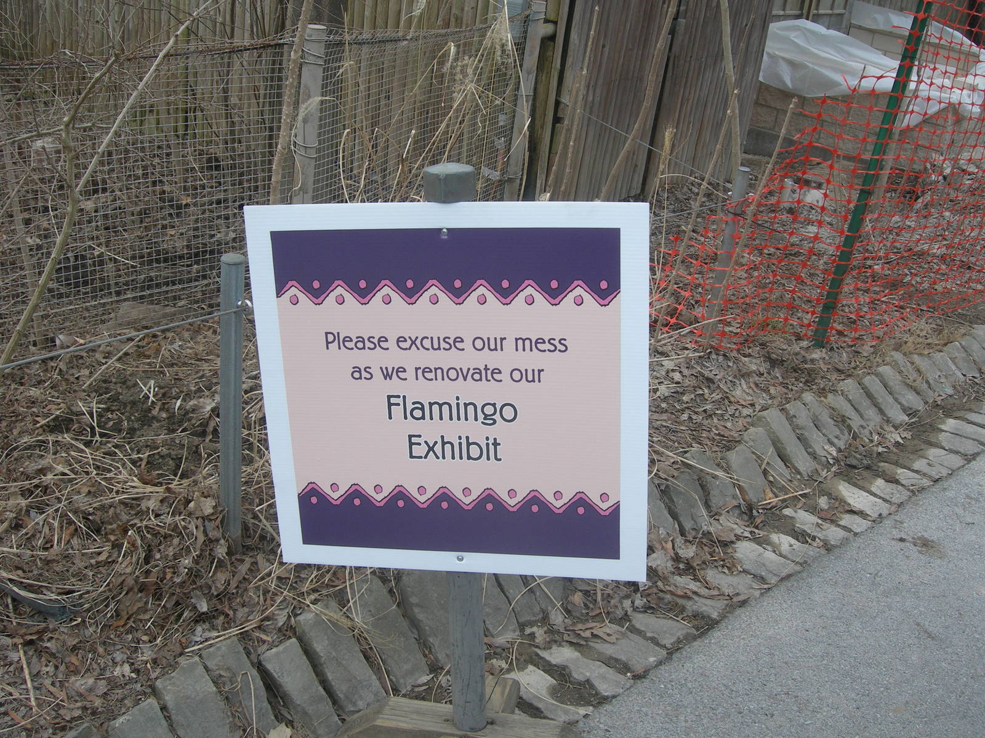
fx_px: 1081
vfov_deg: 37.7
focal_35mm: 38
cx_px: 492
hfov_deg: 49.0
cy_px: 369
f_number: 4.8
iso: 50
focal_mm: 7.8
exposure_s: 1/163
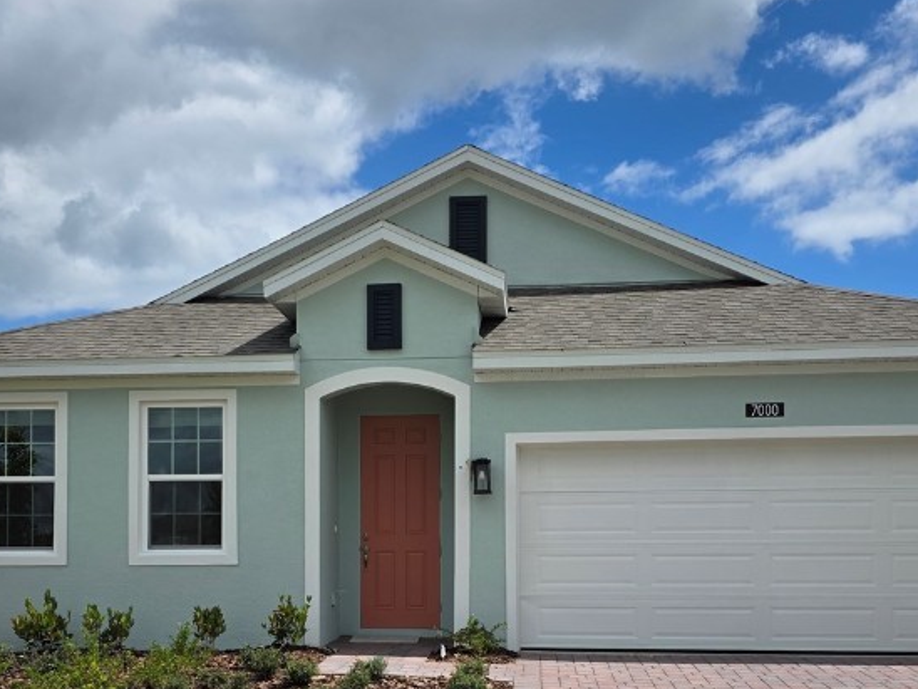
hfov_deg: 43.8
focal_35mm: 43
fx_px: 1140
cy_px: 528
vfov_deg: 32.9
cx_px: 410
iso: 50
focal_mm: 6.3
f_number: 1.7
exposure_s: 1/7944
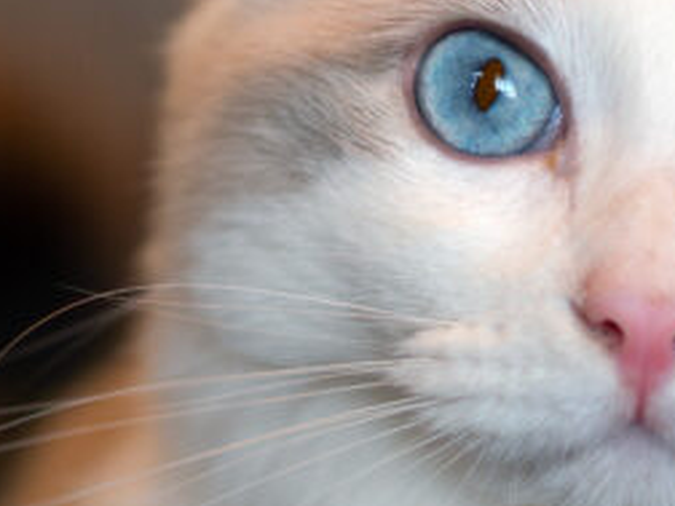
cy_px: 225
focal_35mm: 274
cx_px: 737
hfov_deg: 7.2
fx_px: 5343
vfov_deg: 5.4
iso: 640
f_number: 2
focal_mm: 45
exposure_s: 1/200
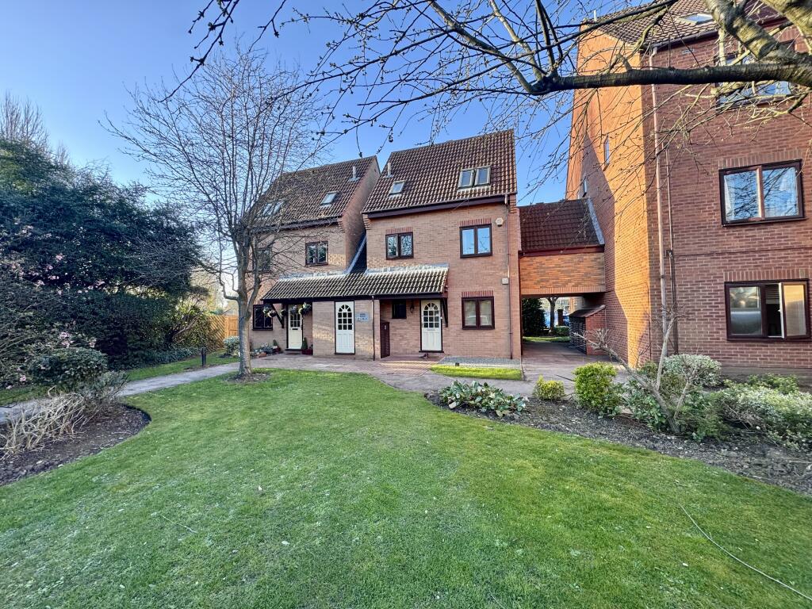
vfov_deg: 85.7
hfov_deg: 102.1
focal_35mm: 14
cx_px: 406
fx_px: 328
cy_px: 304
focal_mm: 2.22
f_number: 2.2
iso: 40
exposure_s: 1/99
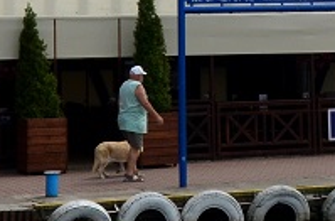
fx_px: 1678
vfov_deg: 7.3
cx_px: 302
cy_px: -161
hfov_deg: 11.3
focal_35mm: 181
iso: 400
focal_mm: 24
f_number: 13
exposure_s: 1/500
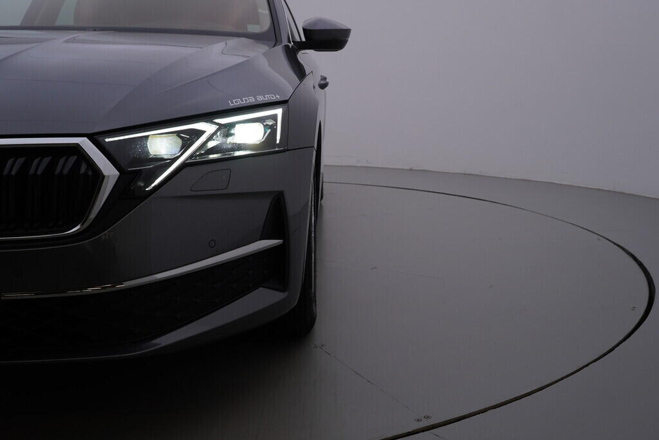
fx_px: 659
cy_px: 220
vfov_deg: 36.9
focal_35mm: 36
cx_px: 330
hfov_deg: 53.1
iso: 125
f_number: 5.6
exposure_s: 1/160
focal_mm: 24
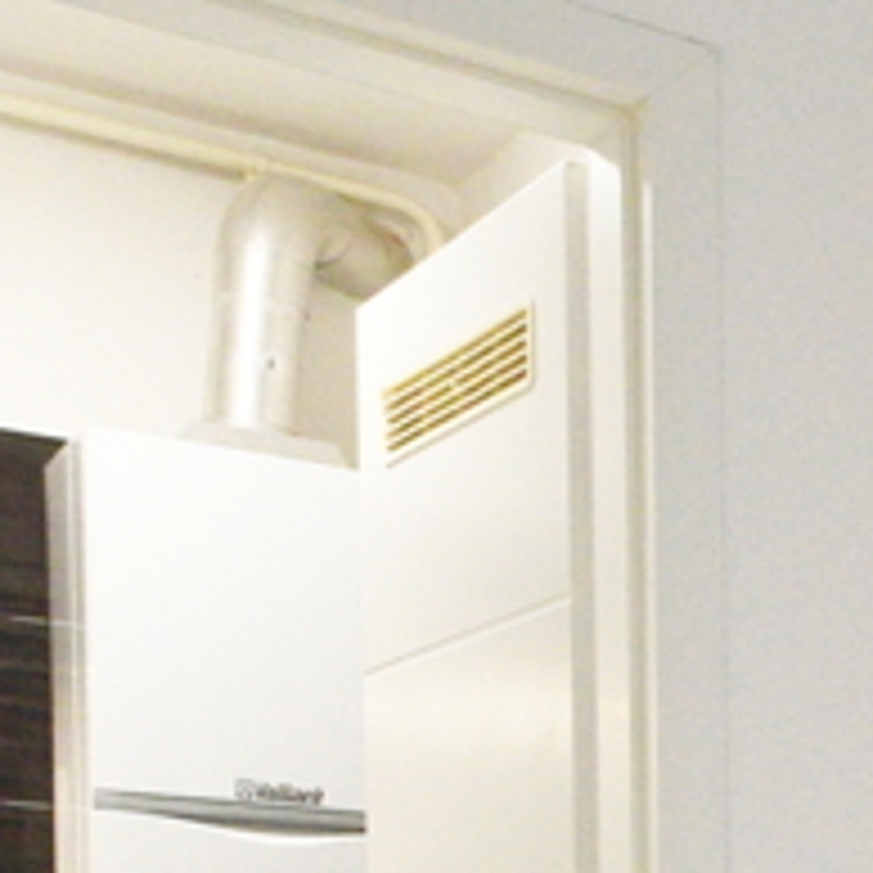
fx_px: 2254
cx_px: 1778
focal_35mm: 79
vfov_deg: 19.7
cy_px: 1220
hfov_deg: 16.4
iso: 1000
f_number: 10
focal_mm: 10
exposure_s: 1/30
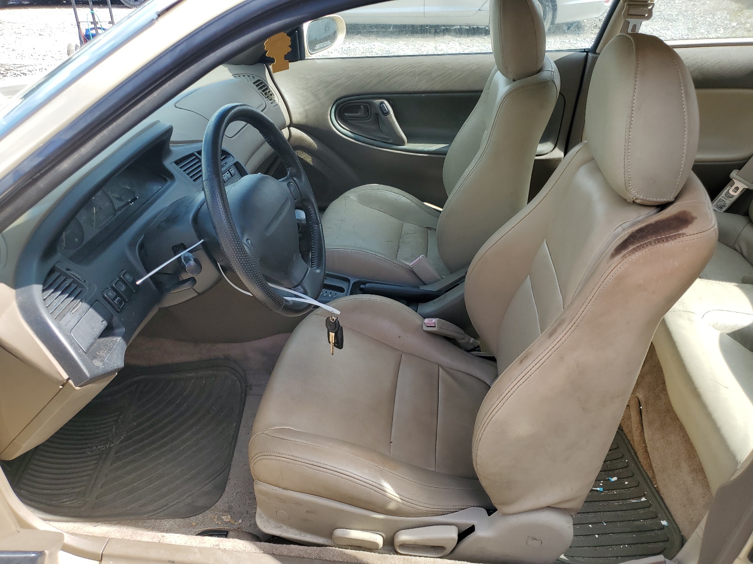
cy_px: 282
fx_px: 566
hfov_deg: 67.3
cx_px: 376
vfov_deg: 53.1
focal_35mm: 26
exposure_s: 1/667
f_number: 1.5
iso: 50
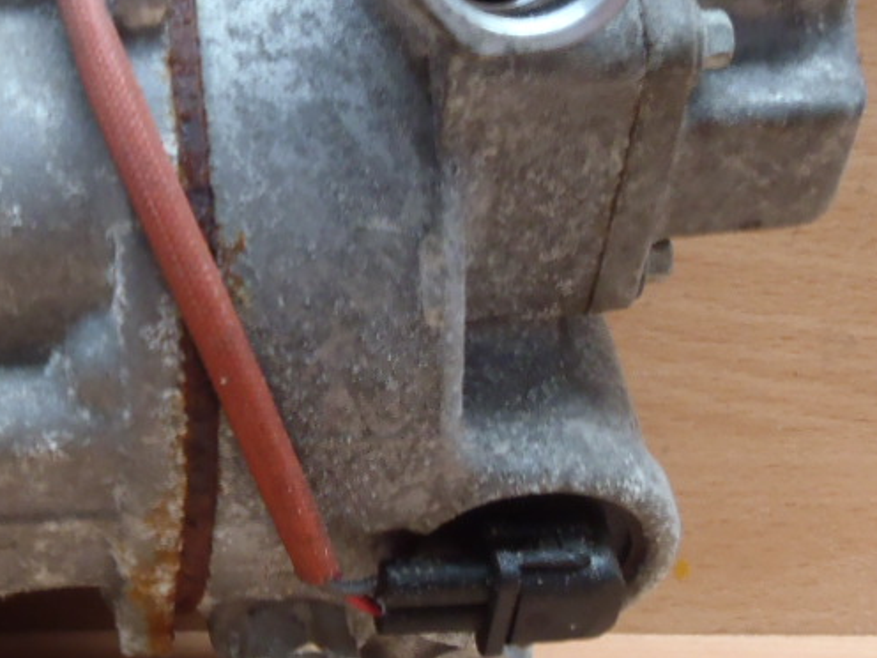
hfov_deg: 19.0
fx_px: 2483
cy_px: 212
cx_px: -150
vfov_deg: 15.1
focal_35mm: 98
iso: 200
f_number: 4.6
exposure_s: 1/13
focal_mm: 6.83
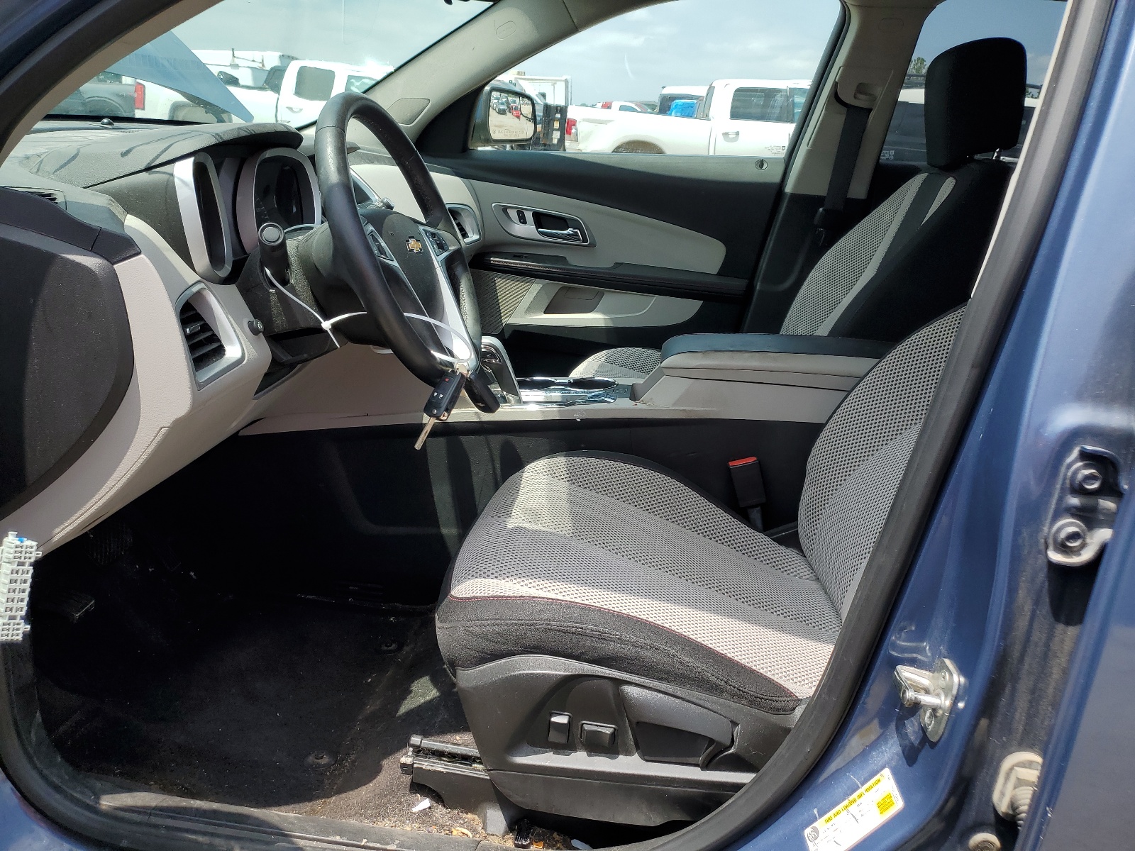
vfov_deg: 53.1
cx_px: 568
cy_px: 426
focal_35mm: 26
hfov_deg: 67.3
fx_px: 852
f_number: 1.5
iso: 50
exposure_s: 1/1667
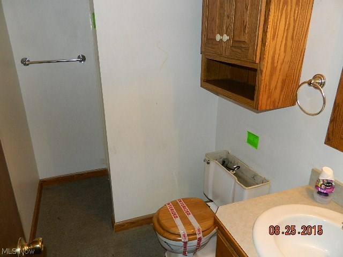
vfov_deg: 54.9
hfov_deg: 69.4
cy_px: 128
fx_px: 248
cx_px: 172
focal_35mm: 25
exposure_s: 1/30
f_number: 3.1
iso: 200
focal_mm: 4.5
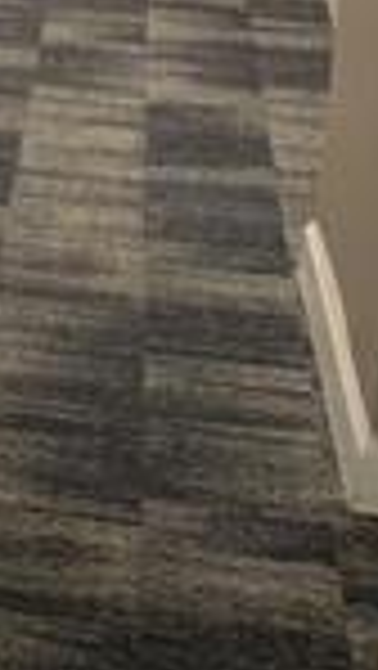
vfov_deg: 18.2
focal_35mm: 114
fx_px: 2028
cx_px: -441
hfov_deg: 9.7
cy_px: -27
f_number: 1.8
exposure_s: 1/30
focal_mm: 4.25
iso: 500
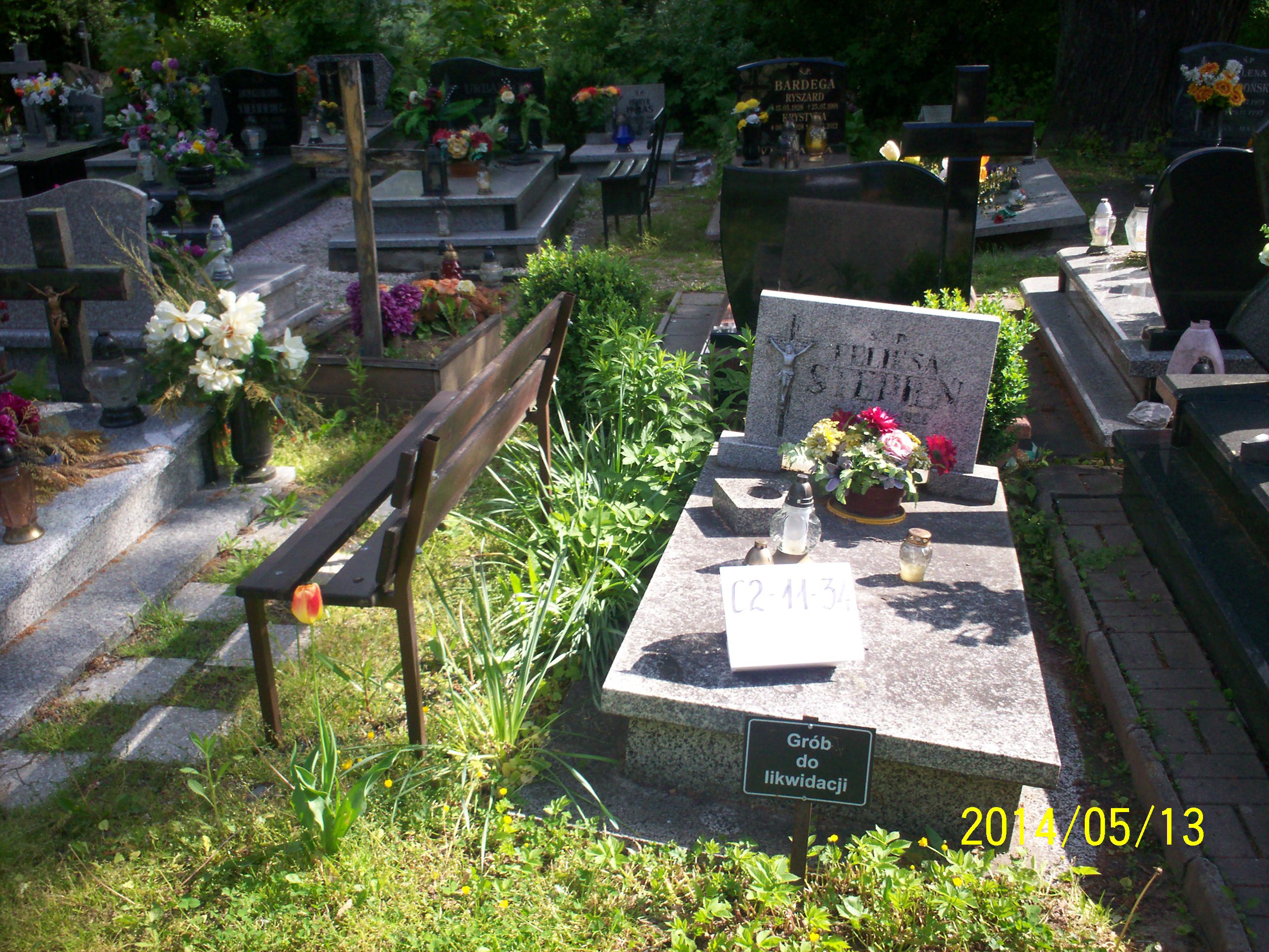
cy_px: 476
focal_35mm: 36
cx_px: 634
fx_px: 1320
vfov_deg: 39.7
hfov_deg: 51.4
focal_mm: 6
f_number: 4.5
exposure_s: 1/189
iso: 100
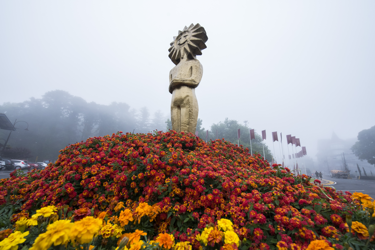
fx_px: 146
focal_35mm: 14
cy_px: 125
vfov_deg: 81.3
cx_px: 188
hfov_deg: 104.2
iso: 1250
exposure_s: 1/1600
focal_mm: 14
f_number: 8
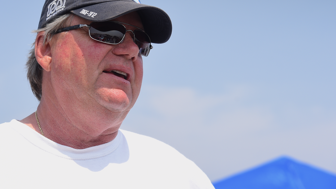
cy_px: 75
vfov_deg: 10.9
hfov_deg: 19.2
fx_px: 989
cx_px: 122
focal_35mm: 111
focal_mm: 78
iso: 250
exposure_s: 1/800
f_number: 5.6
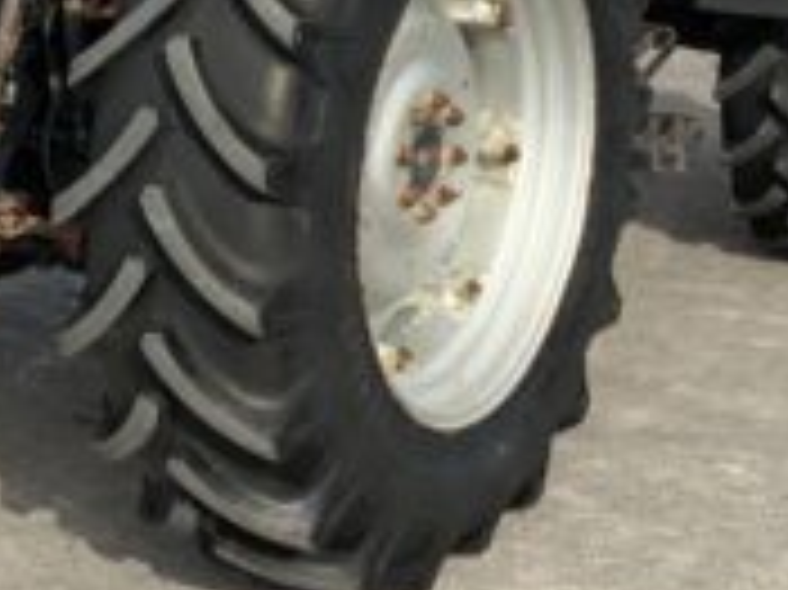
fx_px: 2411
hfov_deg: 18.5
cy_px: -225
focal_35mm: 106
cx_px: 324
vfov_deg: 13.3
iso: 16
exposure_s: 1/1121
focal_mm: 3
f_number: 1.8
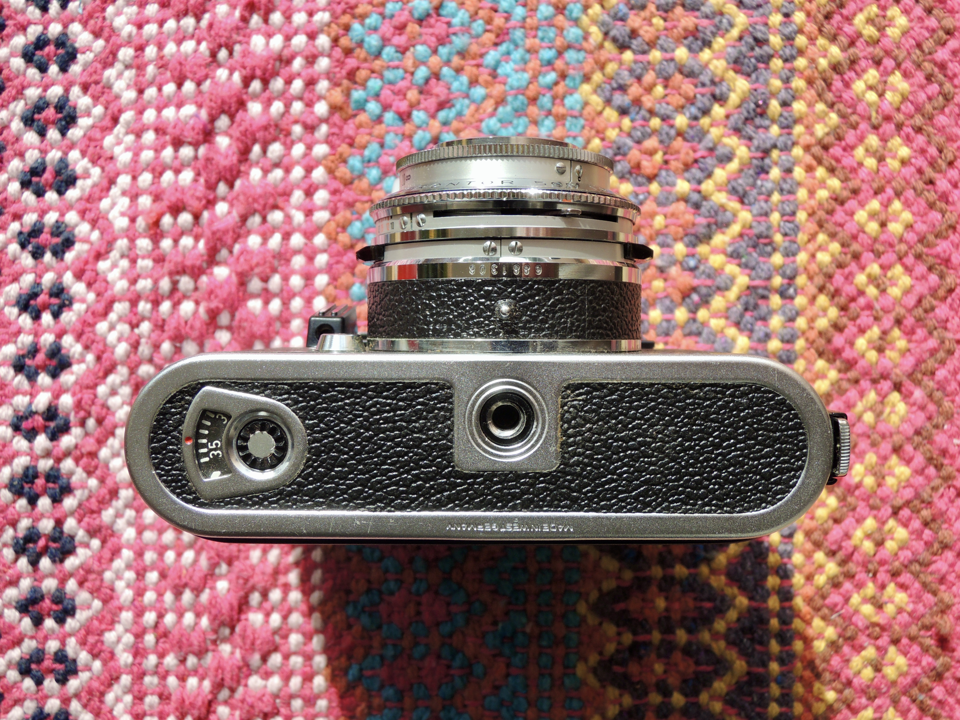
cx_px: 480
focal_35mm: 35
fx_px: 971
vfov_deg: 40.7
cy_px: 360
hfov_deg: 52.6
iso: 100
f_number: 3.2
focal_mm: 6.3
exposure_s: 1/500
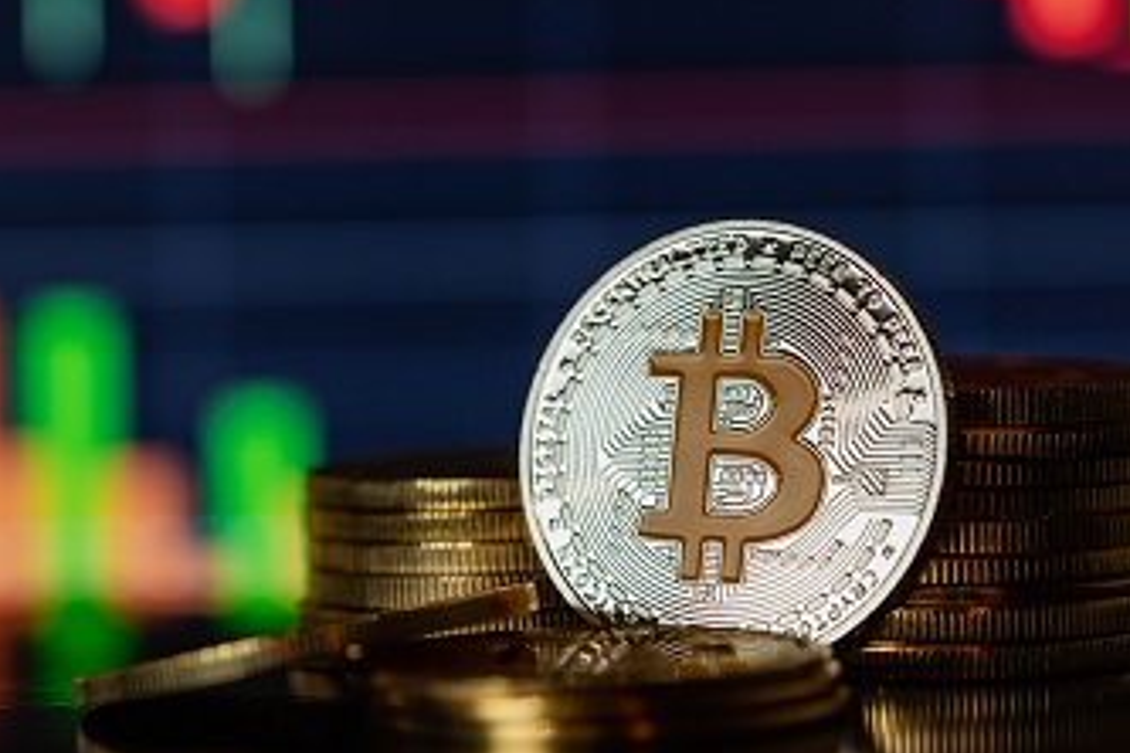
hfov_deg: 15.2
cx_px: 540
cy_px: 212
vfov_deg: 10.1
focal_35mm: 135
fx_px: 4237
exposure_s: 1/30
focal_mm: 90
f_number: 4
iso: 400
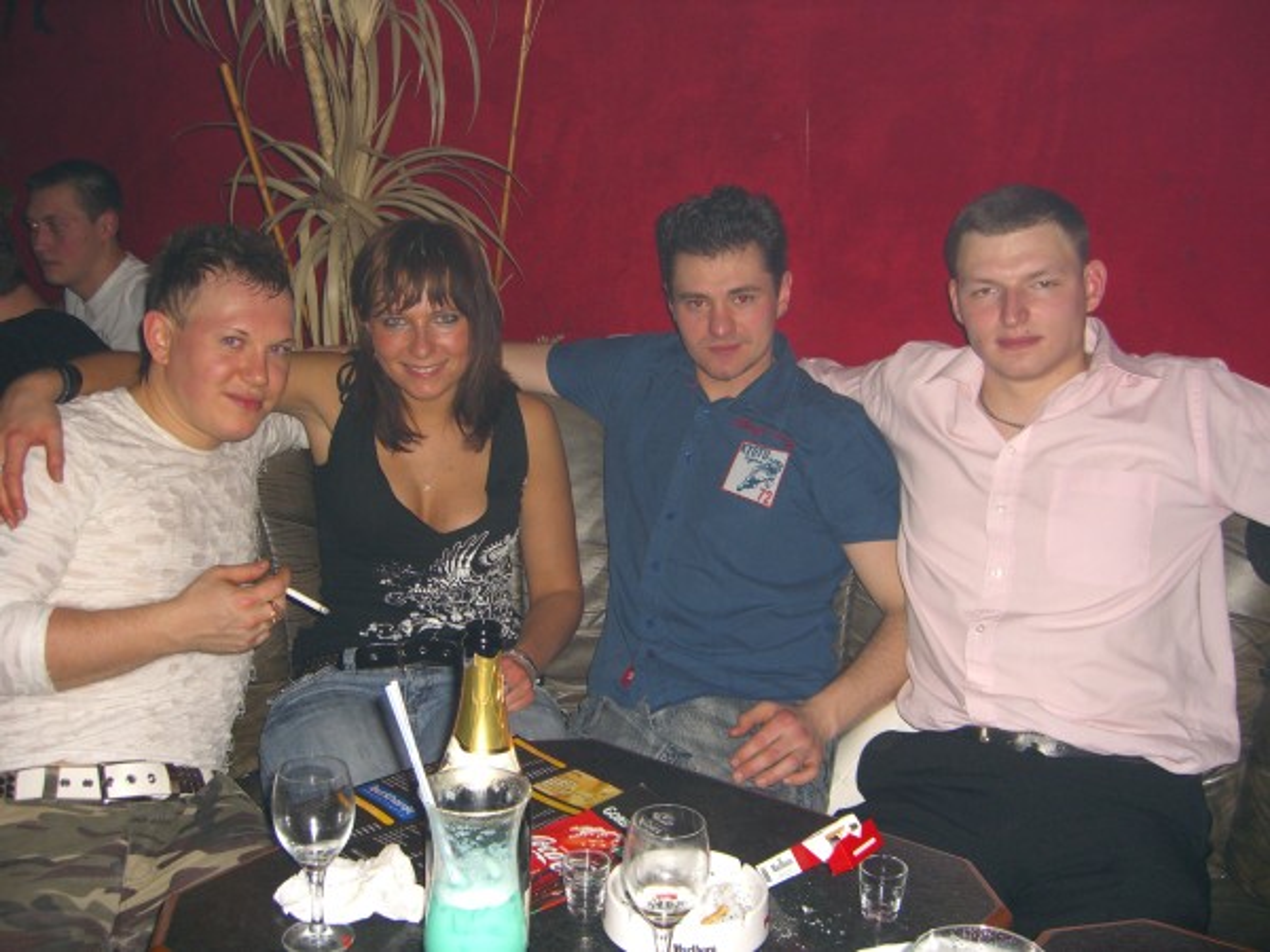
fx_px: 1394
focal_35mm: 38
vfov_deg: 37.7
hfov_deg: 49.0
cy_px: 476
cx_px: 635
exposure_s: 1/60
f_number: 2.8
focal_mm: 7.9
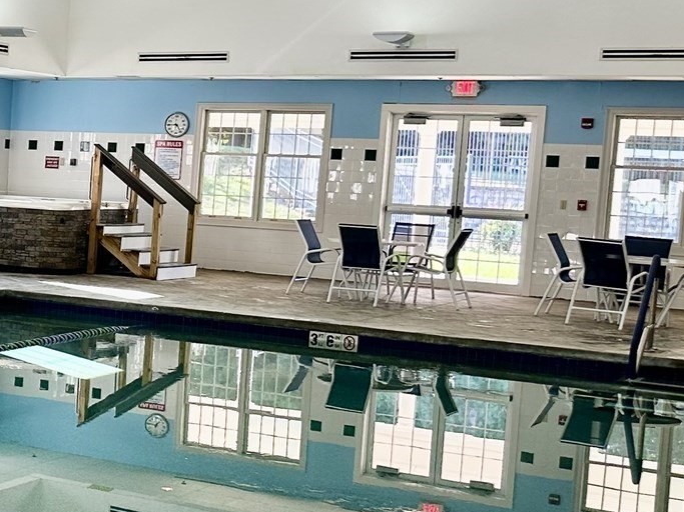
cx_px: -176
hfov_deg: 24.1
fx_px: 1422
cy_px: 271
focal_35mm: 72
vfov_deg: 20.4
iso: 100
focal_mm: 6.86
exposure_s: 1/157
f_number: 1.78
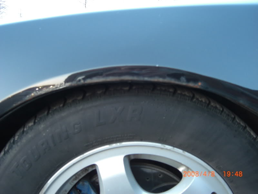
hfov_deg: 49.0
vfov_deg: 37.7
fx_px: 283
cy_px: 97
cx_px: 129
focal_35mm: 38
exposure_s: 1/13
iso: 200
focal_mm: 7.9
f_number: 2.8
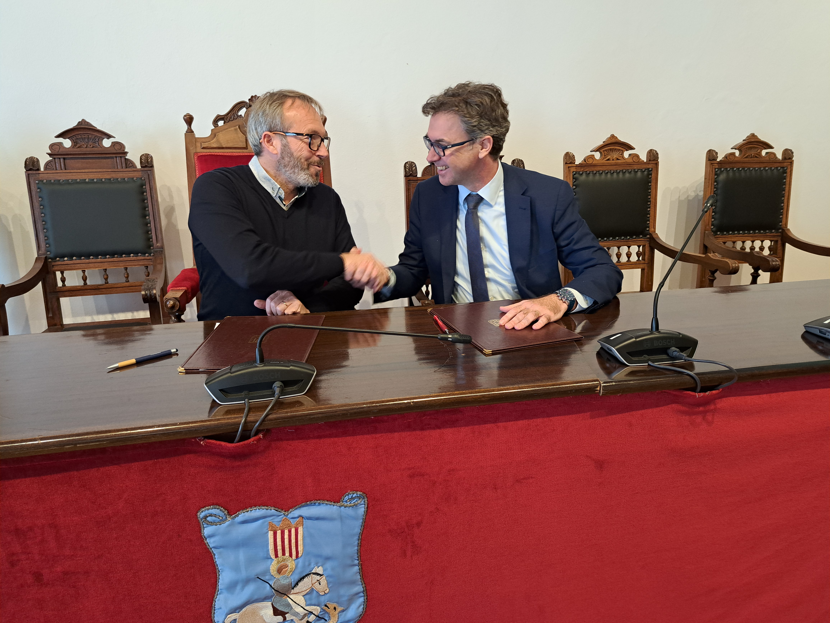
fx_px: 575
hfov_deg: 71.6
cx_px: 415
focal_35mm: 24
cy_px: 312
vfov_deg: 56.8
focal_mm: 5.23
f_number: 1.8
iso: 125
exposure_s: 1/50
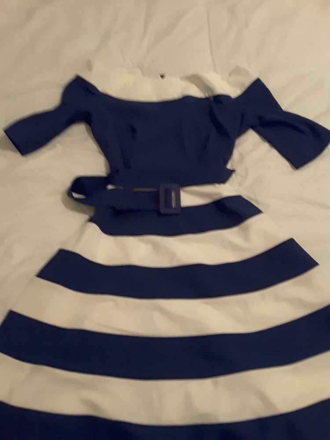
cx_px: 165
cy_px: 220
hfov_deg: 45.4
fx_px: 394
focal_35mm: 31
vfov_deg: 58.4
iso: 500
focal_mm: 2.9
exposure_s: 1/17
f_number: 1.9
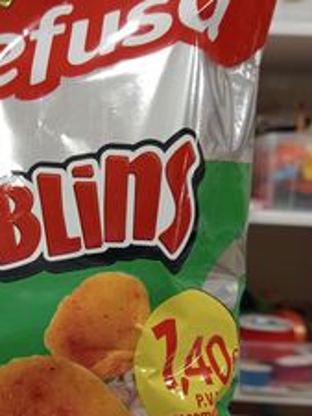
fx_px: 636
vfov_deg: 36.0
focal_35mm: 53
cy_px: 260
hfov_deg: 26.6
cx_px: 28
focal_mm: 4.04
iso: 442
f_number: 1.8
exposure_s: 1/33.3
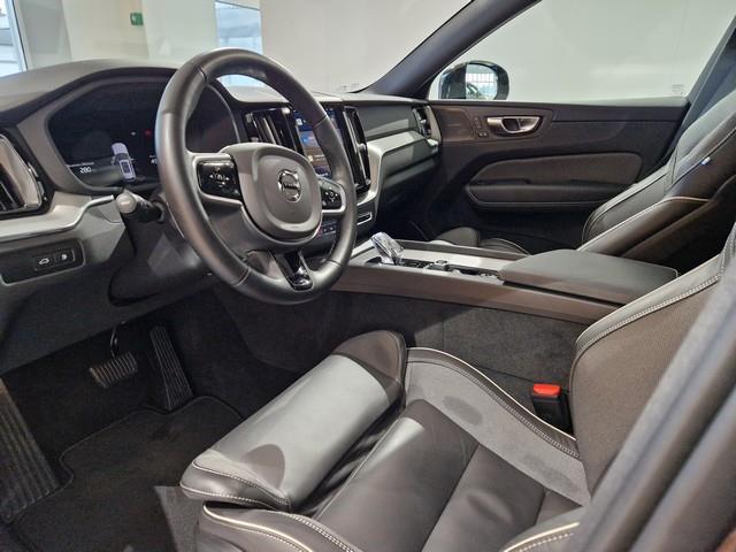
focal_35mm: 23
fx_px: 489
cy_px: 276
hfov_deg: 73.9
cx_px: 368
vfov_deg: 58.9
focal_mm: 5.4
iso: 1000
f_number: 1.8
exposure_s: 1/100
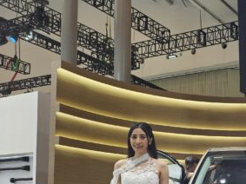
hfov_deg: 29.5
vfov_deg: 23.5
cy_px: 196
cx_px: 269
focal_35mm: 59
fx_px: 419
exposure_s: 1/90.5
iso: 50
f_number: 1.8
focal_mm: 5
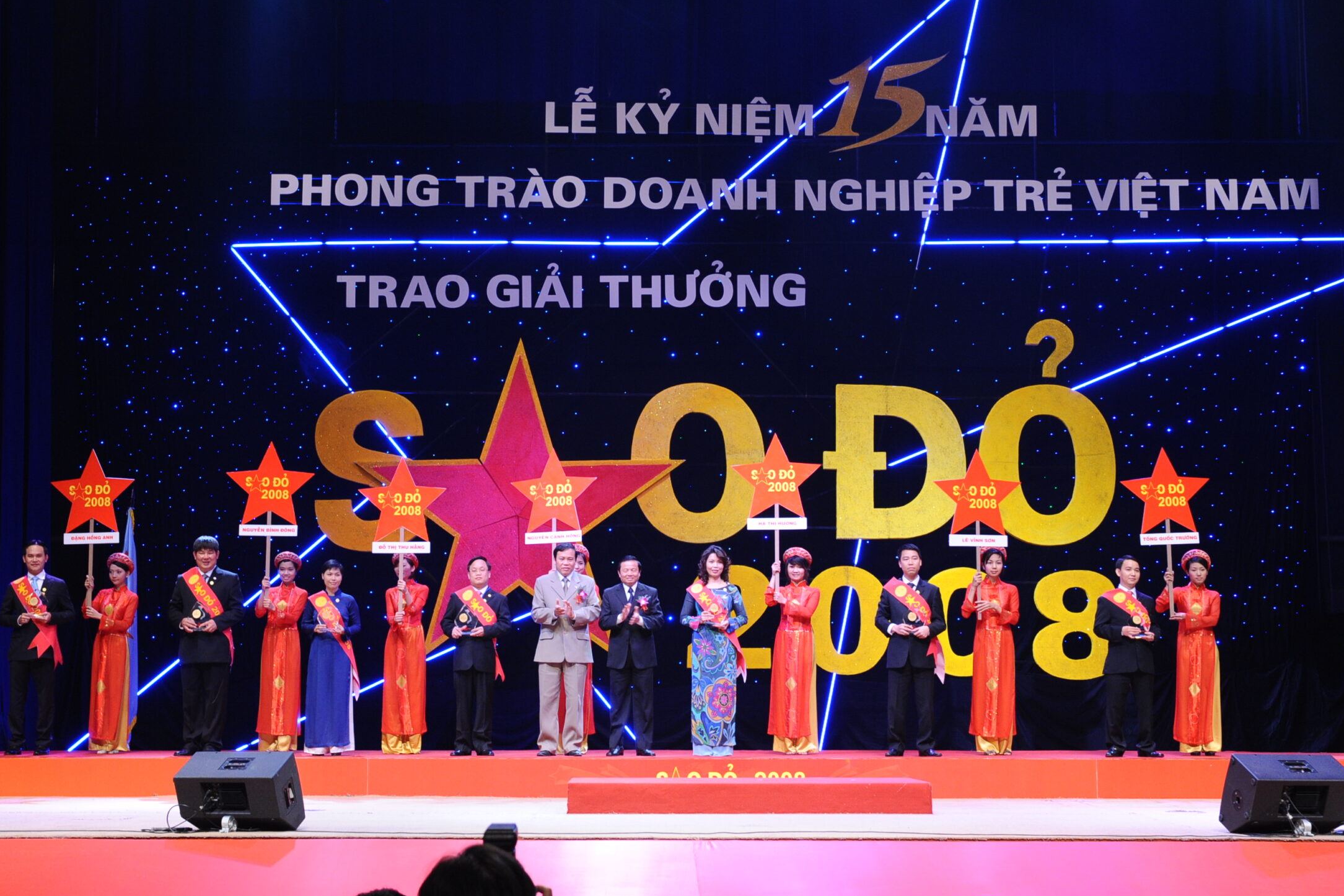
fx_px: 2202
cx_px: 615
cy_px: 378
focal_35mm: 59
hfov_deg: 33.9
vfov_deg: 23.0
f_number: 6.3
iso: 1600
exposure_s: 1/60
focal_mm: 50
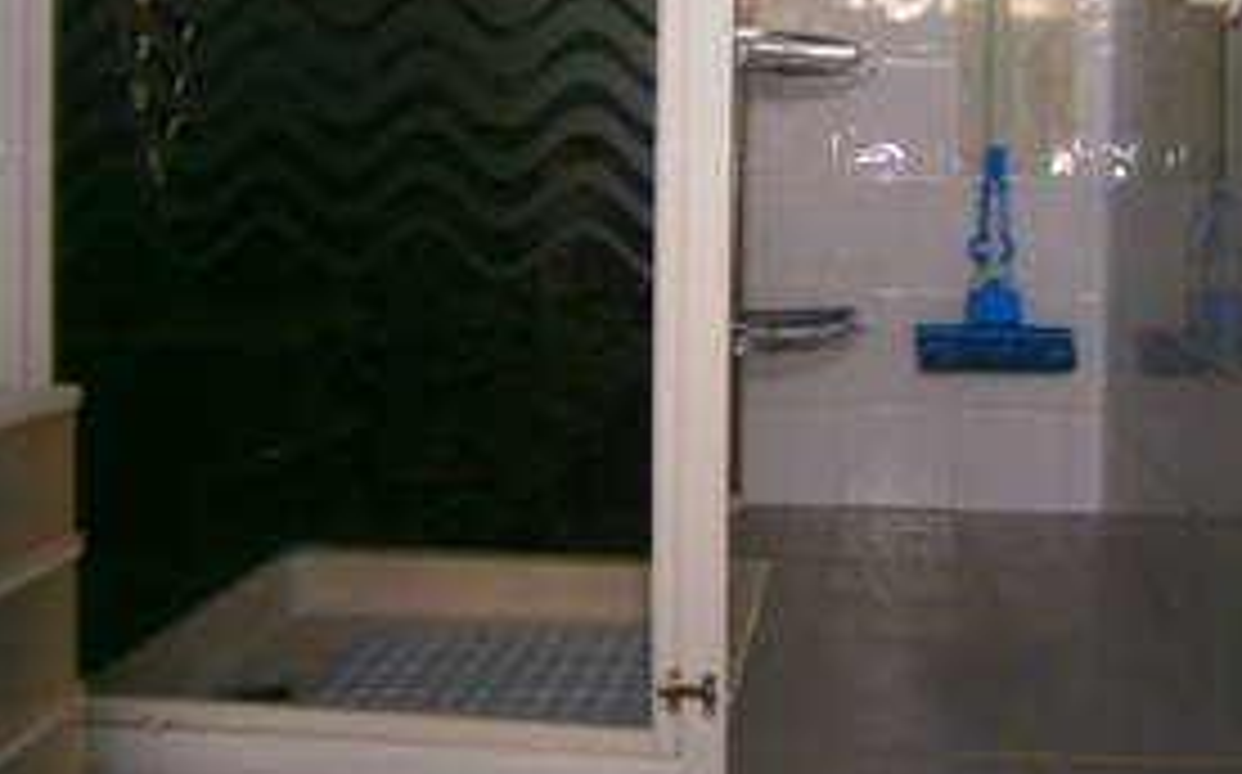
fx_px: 1218
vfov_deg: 34.6
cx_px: 801
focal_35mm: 36
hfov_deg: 53.3
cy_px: 207
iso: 125
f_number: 2.8
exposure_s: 1/30
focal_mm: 4.7
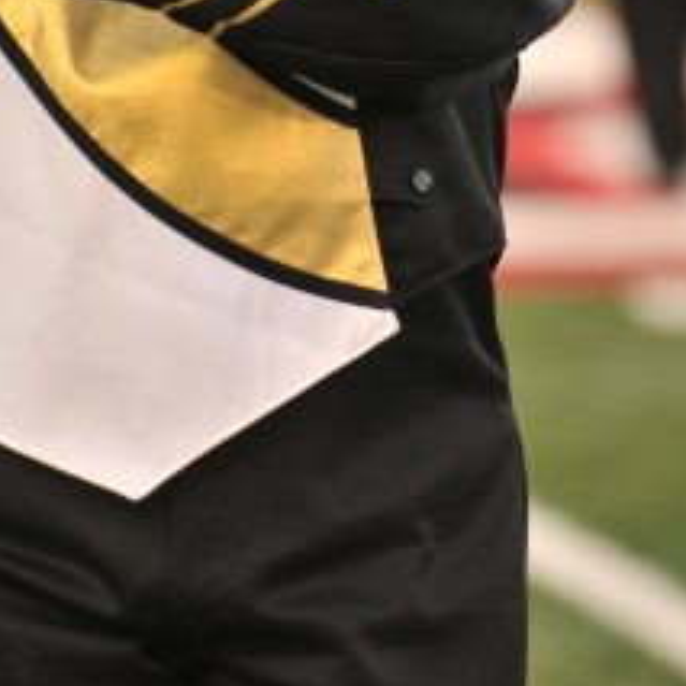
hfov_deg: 2.4
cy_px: -32
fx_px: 16098
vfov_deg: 2.4
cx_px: 227
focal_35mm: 718
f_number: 2.8
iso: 200
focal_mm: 200
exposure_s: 1/400
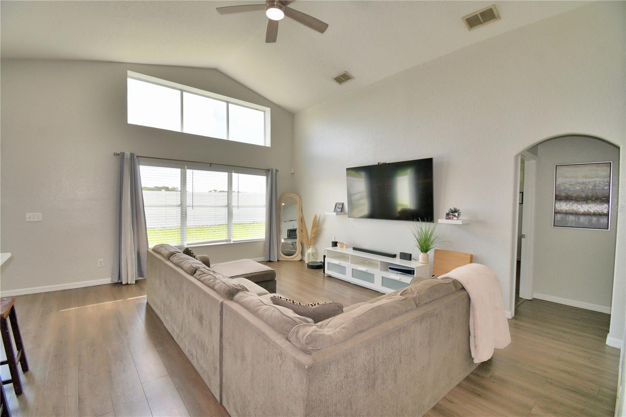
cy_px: 208
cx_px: 313
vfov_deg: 77.3
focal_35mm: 15
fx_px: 261
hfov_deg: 100.4
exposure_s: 1/200
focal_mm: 10
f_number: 4.5
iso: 100
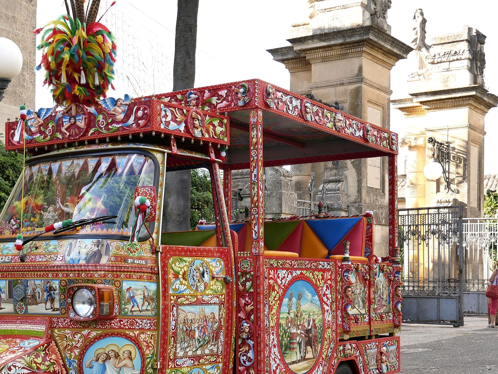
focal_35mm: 58
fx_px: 835
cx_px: 199
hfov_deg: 33.1
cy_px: 256
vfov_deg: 25.1
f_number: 5.6
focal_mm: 20
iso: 200
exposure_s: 1/160
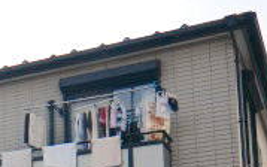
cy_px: 256
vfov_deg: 13.5
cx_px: -107
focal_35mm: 91
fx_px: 662
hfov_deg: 20.3
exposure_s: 1/250
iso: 64
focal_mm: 4.3
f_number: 7.5
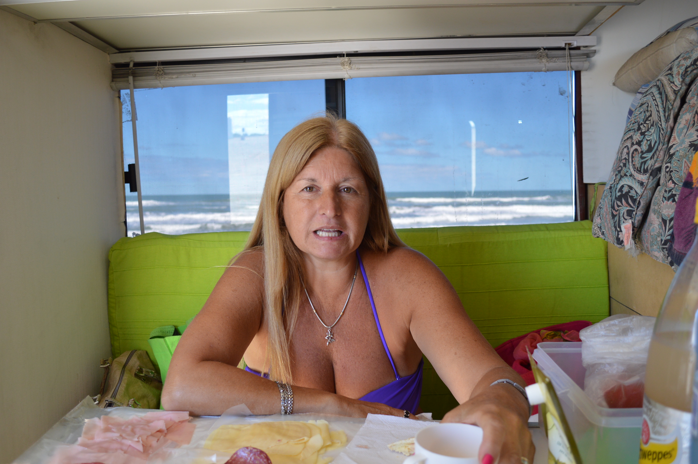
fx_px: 639
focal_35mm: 33
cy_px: 232
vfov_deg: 39.9
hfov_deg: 57.3
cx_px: 349
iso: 360
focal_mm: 22
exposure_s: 1/125
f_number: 4
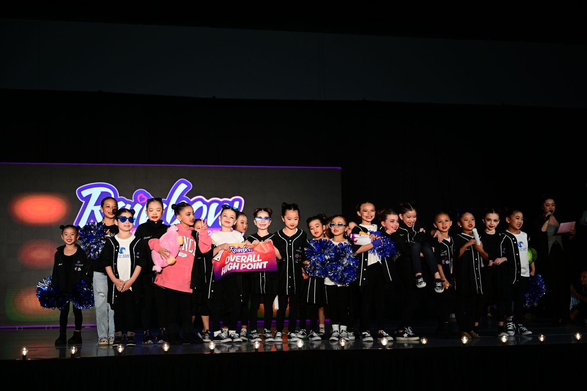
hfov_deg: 41.1
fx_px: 783
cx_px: 294
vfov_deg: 28.1
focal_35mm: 48
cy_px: 196
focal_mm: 48
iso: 2000
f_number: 2.8
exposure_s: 1/800
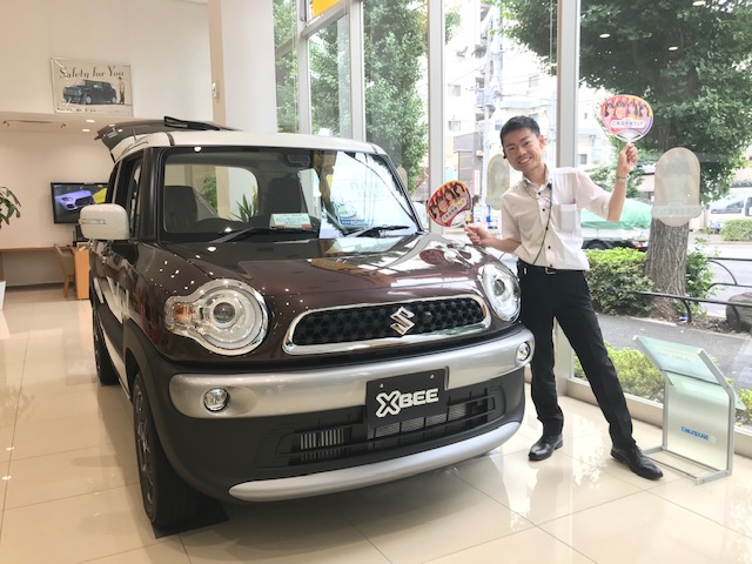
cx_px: 376
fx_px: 608
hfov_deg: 63.4
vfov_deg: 49.7
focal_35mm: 28
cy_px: 282
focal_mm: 3.99
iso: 40
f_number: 1.8
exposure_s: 1/99
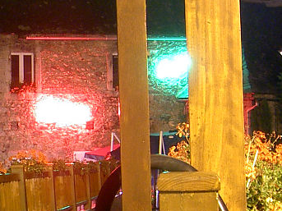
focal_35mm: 119
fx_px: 969
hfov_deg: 15.7
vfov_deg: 12.4
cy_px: 125
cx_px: -92
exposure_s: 15
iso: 50
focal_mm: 5.6
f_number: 4.7
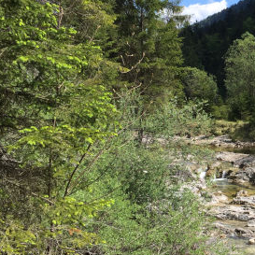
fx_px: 508
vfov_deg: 28.1
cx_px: 285
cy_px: 106
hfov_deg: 25.9
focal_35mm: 61
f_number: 2.2
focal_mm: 4.15
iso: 32
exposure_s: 1/1412
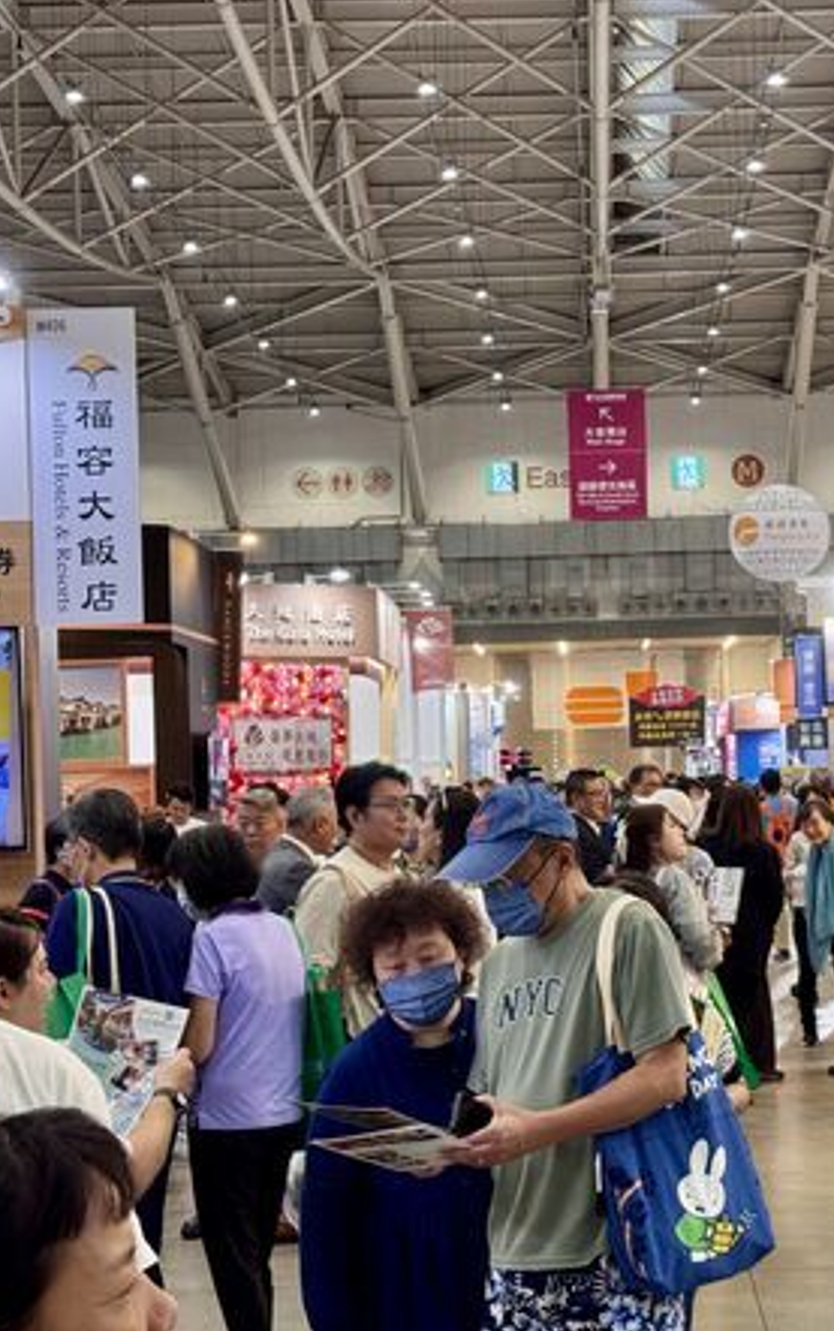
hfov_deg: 18.8
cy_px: 662
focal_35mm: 69
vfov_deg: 29.8
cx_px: 623
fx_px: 2504
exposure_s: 1/60
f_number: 1.78
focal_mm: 6.76
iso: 80
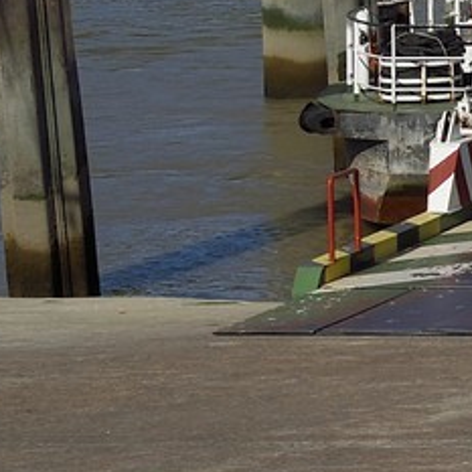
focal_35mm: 198
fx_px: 3054
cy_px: -81
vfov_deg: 8.7
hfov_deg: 7.6
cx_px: 1461
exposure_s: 1/320
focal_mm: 34
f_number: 14
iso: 200
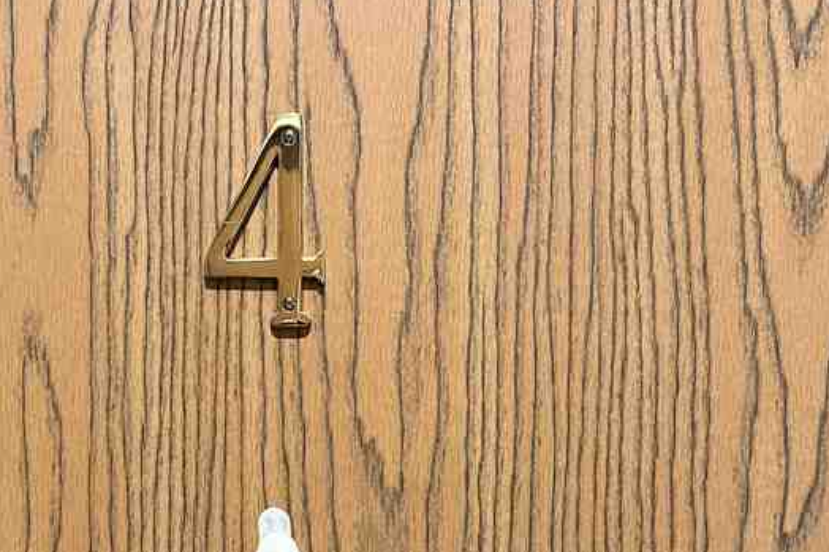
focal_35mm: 61
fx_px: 1404
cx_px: 277
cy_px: 462
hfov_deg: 32.6
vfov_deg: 21.9
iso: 320
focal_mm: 6.86
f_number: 1.78
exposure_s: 1/60
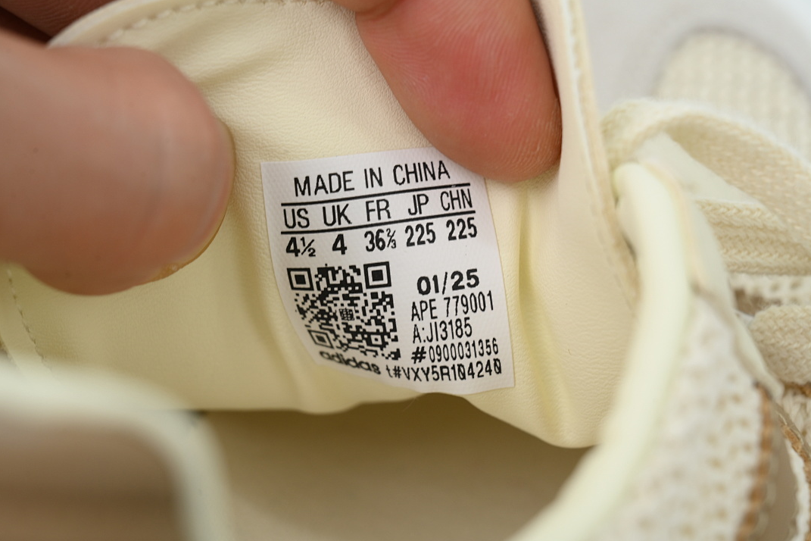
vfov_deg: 11.3
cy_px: 270
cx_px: 406
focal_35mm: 121
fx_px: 2726
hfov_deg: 16.9
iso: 400
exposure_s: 1/100
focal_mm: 120
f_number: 13
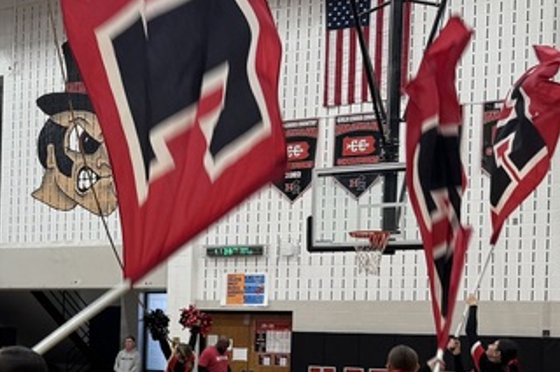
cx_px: -56
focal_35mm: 80
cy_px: 337
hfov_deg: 23.8
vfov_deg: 16.8
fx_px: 1244
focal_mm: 6.76
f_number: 1.78
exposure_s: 1/124
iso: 100
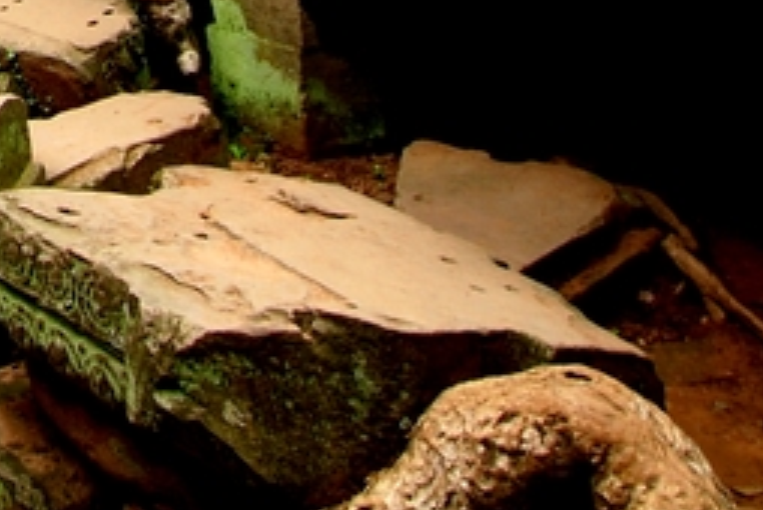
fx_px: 1252
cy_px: -460
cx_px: -264
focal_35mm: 59
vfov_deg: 17.6
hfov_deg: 27.5
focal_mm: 10
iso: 100
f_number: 4.8
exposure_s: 1/90
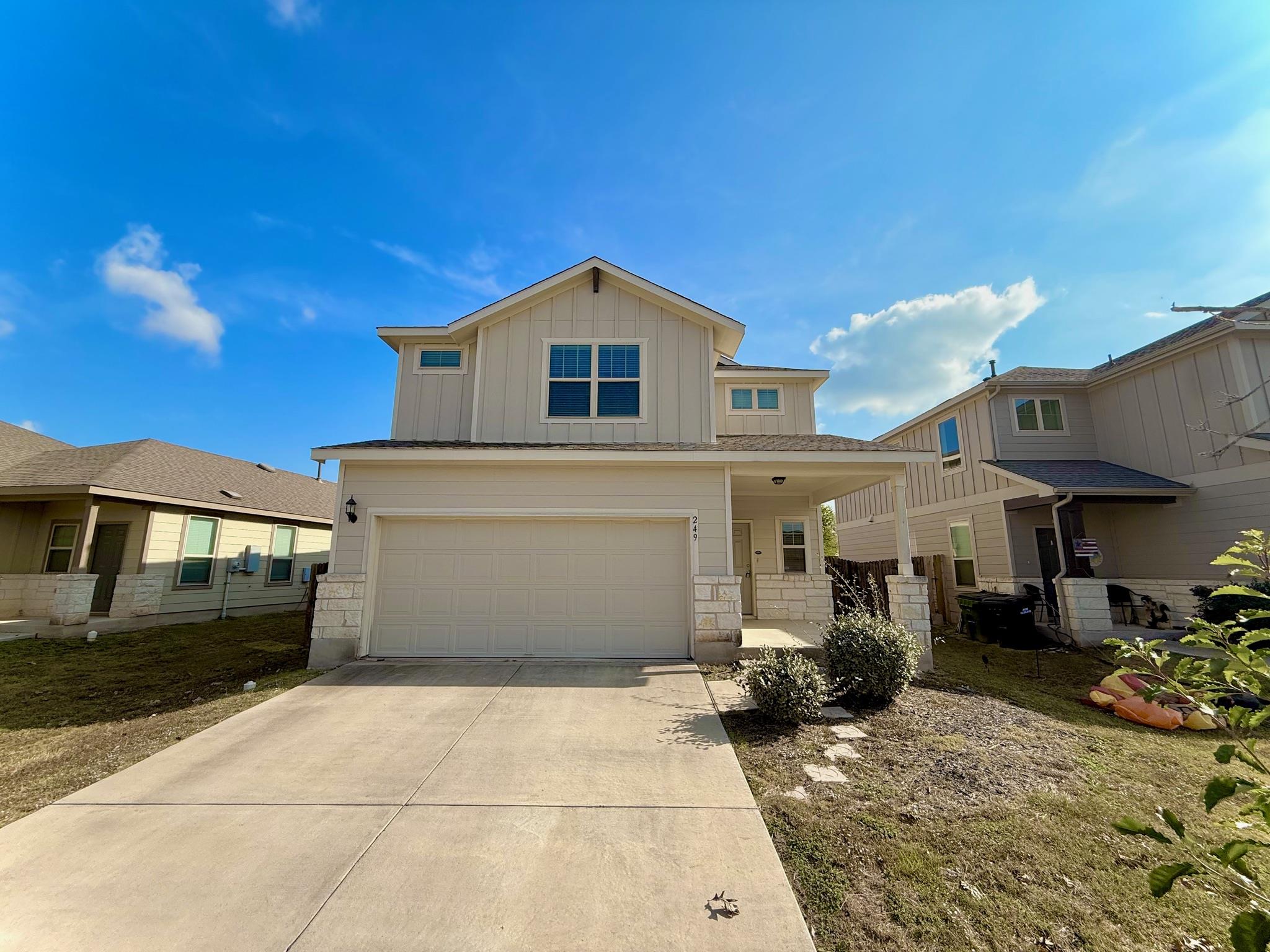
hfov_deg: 102.1
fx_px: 514
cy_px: 476
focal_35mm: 14
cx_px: 635
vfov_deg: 85.7
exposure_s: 1/2410
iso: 50
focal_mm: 2.22
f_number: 2.2
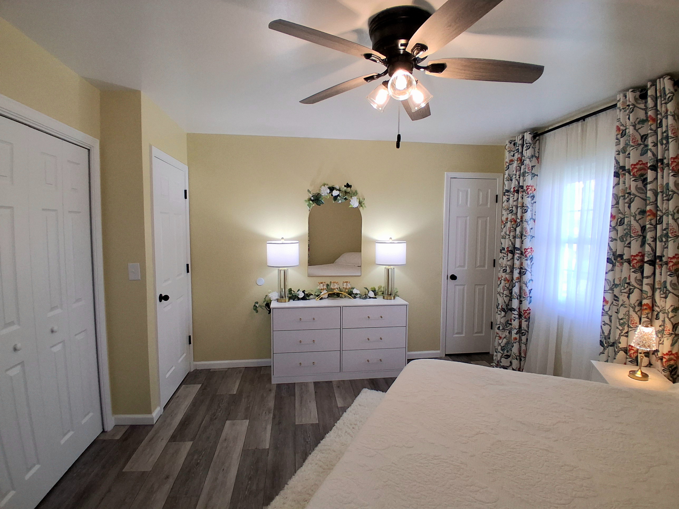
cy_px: 254
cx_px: 340
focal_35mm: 17
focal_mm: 1.4
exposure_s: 1/120
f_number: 2.2
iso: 125
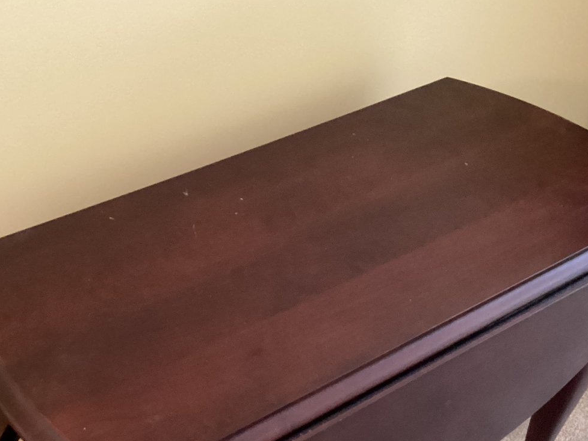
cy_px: 307
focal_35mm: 48
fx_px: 815
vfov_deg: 30.0
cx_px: 310
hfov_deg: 39.6
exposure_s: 1/17
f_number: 2.4
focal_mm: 3.3
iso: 640
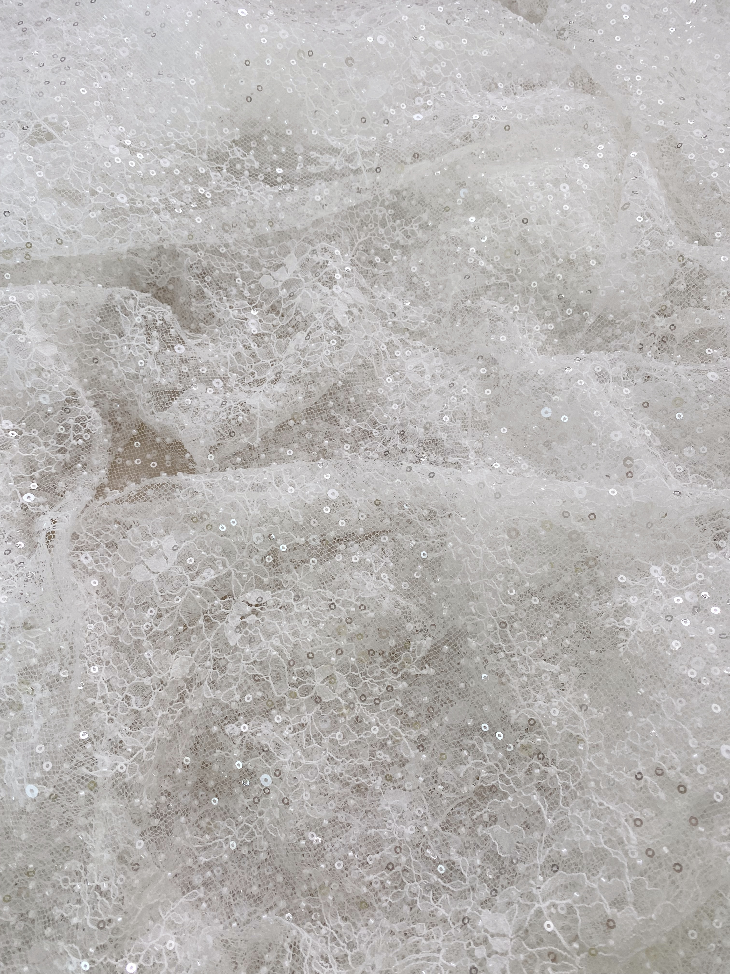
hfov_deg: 53.1
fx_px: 731
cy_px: 487
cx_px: 365
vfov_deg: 67.3
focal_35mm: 26
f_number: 1.8
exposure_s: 1/306
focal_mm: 4.25
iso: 32
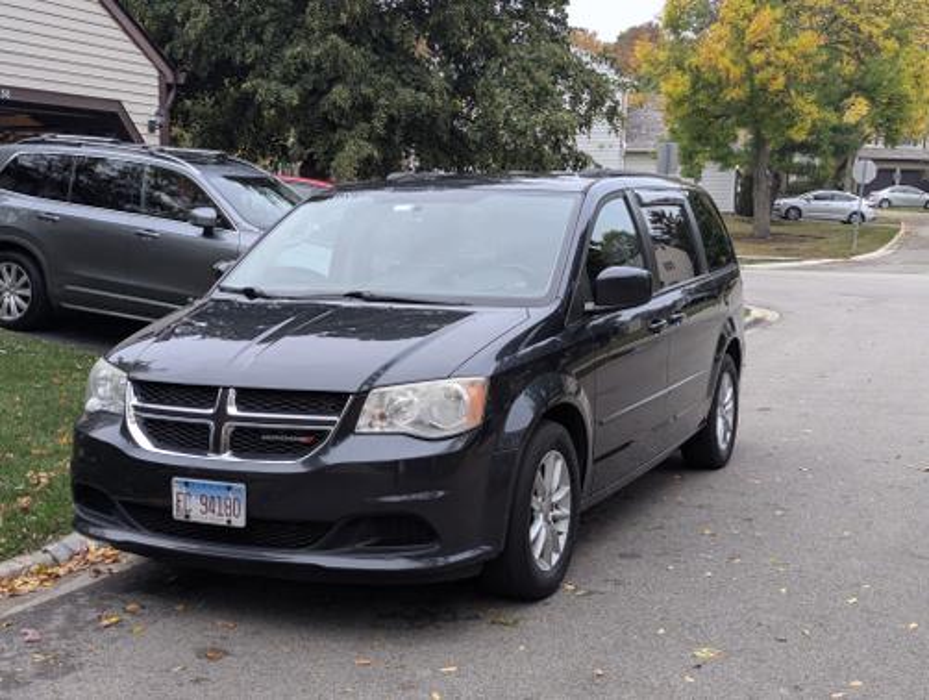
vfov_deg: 30.3
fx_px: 1290
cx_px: 464
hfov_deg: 39.6
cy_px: 350
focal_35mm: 48
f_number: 1.85
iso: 170
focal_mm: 6.81
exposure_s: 1/49.7
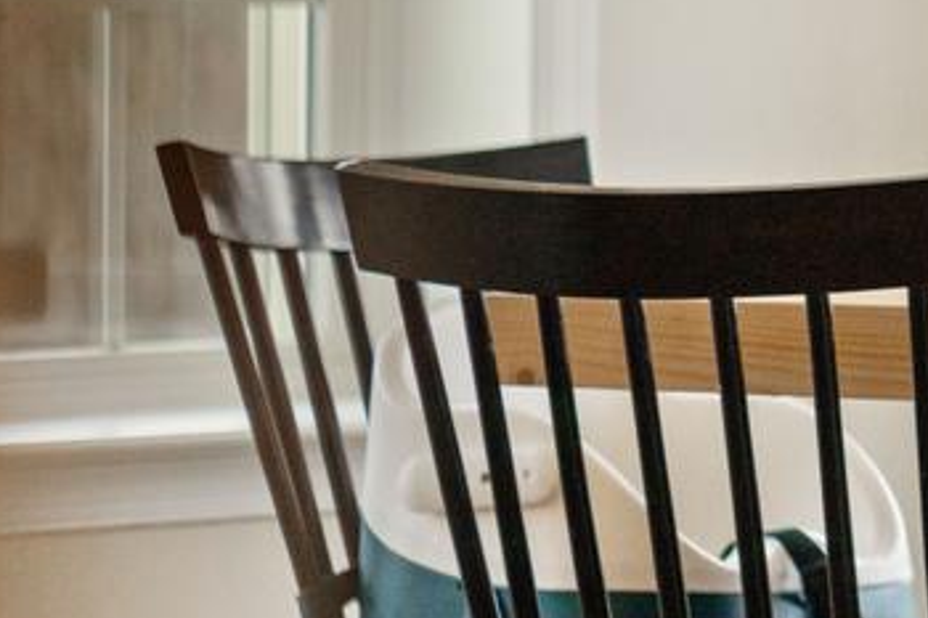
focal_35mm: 498
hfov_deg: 4.0
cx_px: 2490
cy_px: -373
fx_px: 12831
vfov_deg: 2.8
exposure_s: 1/800
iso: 320
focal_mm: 85
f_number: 1.8
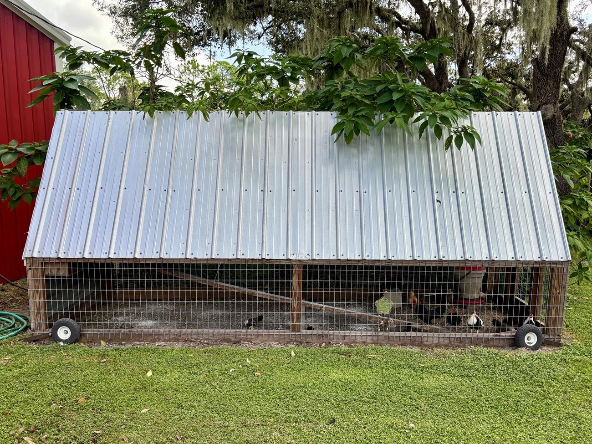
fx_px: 547
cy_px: 253
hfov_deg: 56.8
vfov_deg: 44.0
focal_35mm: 32
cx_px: 301
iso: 50
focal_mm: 5.96
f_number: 1.6
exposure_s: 1/587
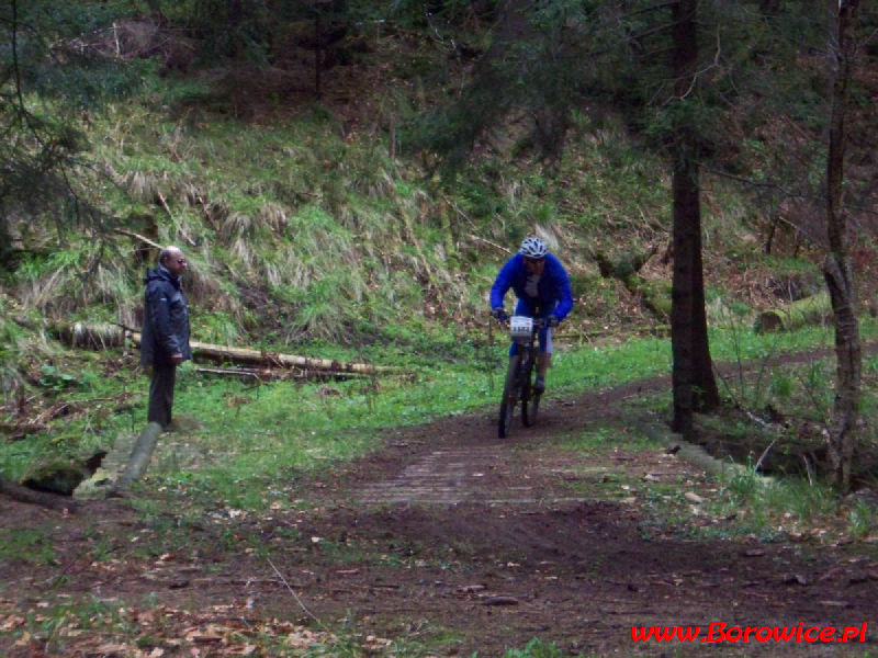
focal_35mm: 117
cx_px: 439
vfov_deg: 12.7
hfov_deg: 16.8
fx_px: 2968
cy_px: 329
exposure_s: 1/125
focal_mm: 19.2
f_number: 4.4
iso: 400
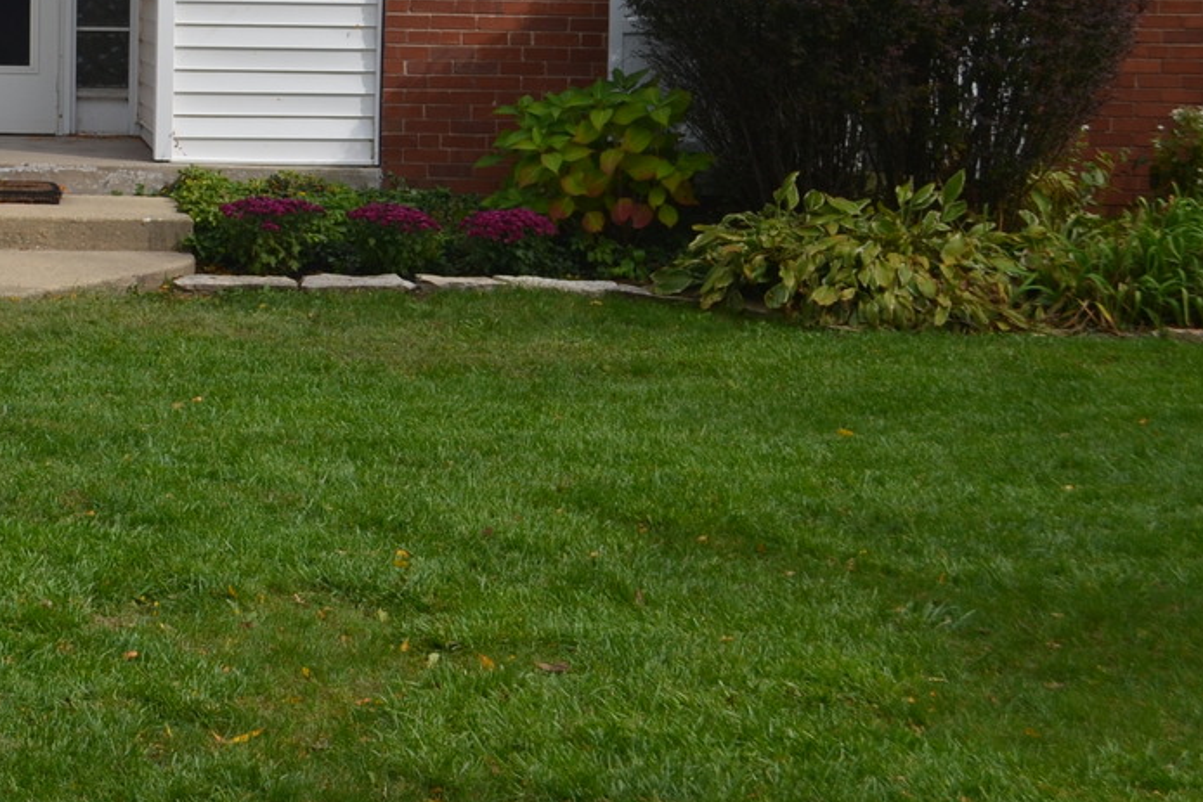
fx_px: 2807
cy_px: -128
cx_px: -45
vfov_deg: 15.7
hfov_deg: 23.0
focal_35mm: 84
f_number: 8
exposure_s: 1/250
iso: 100
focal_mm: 24
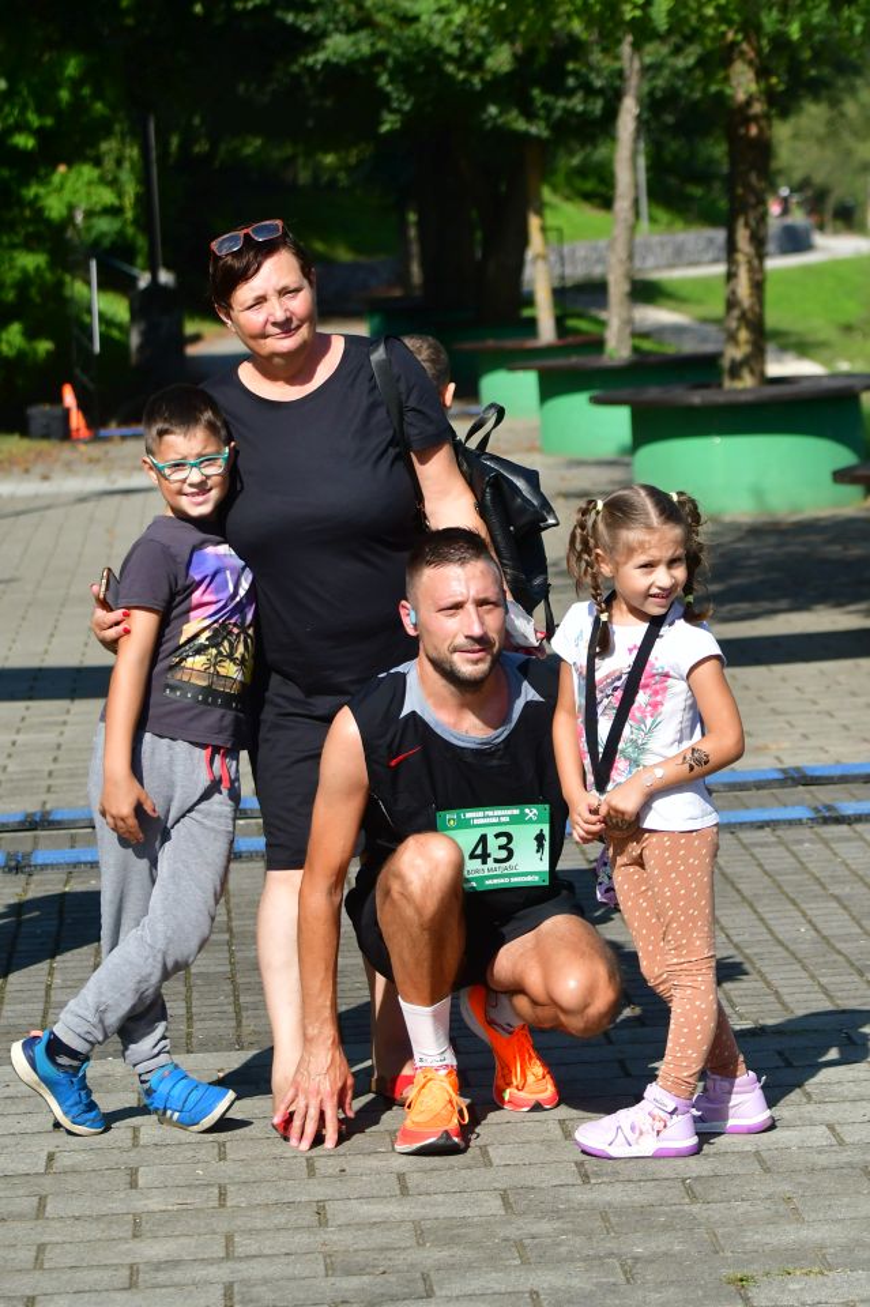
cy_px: 654
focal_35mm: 105
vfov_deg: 19.5
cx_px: 435
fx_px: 3810
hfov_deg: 13.0
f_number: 4.5
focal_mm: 70
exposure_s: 1/8000
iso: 640
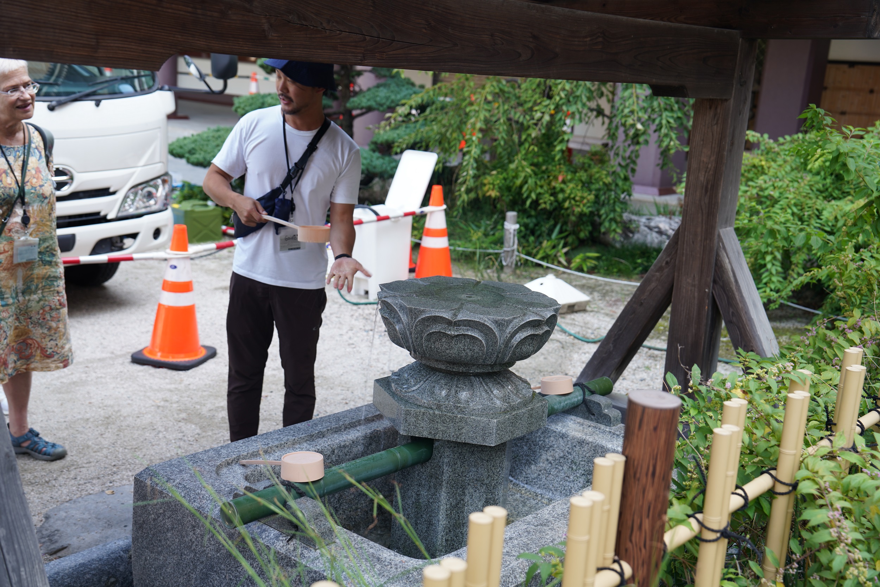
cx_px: 440
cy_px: 294
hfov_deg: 45.4
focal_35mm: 43
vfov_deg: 31.2
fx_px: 1051
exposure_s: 1/20
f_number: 4
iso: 100
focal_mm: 43
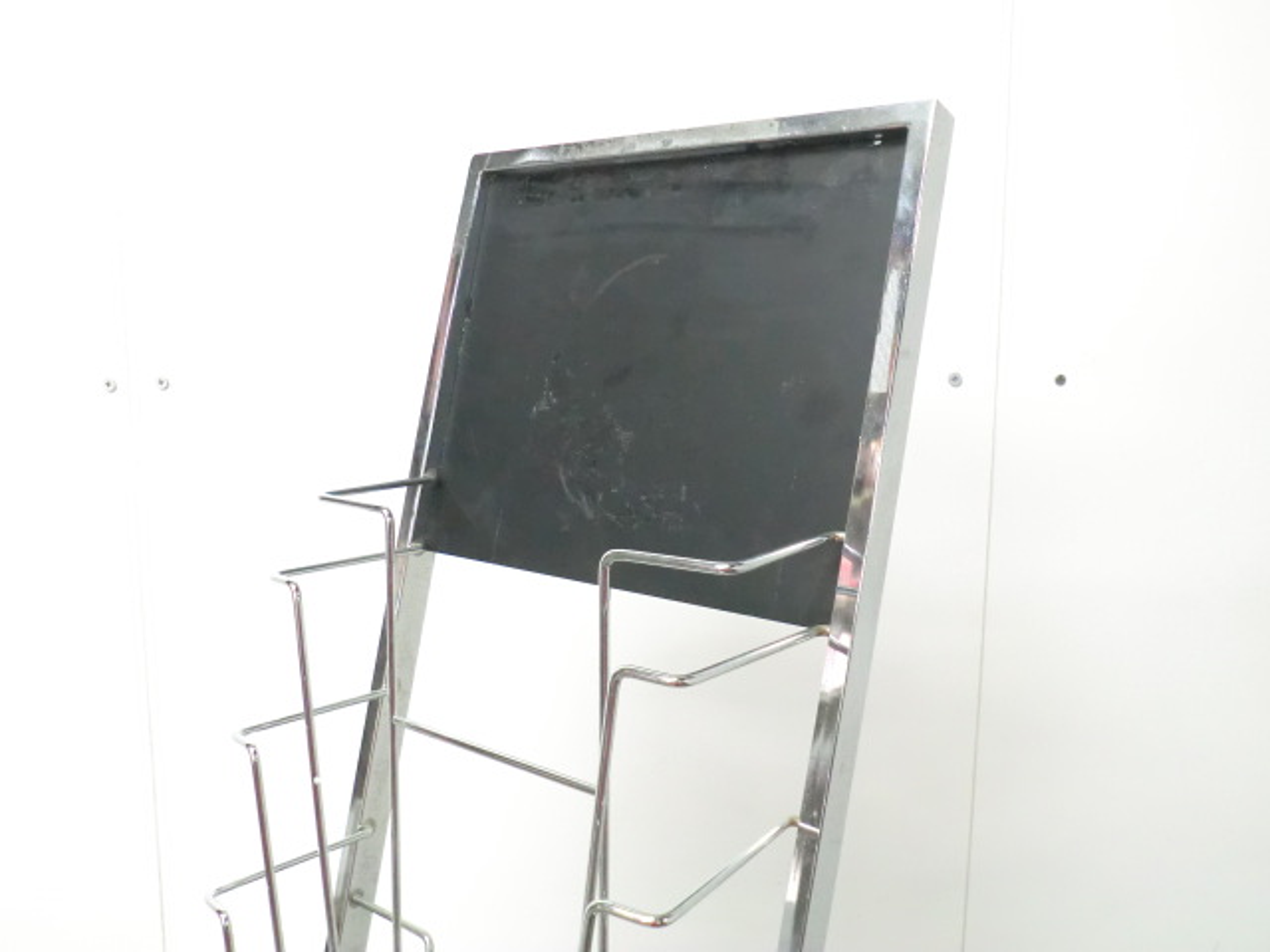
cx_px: 635
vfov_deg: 44.2
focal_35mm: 32
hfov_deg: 56.8
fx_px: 1174
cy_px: 476
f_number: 3.5
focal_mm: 5.8
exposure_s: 1/50
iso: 800
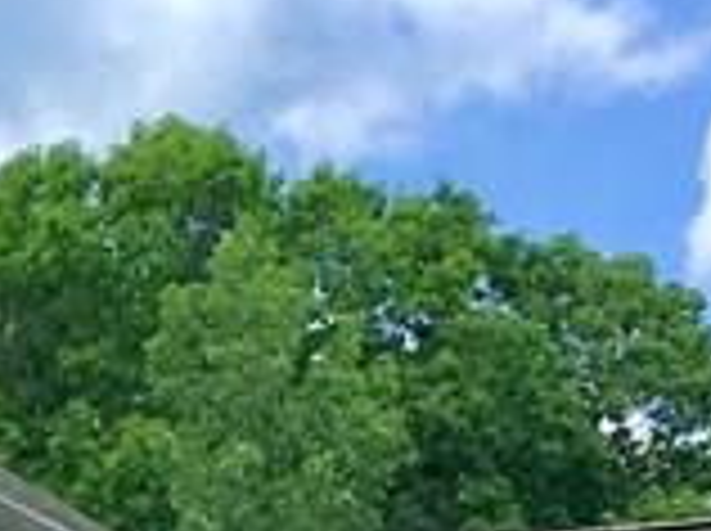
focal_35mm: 188
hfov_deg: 10.2
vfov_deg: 7.7
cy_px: 900
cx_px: -333
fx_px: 3856
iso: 25
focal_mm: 4.15
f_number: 2.2
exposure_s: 1/1425
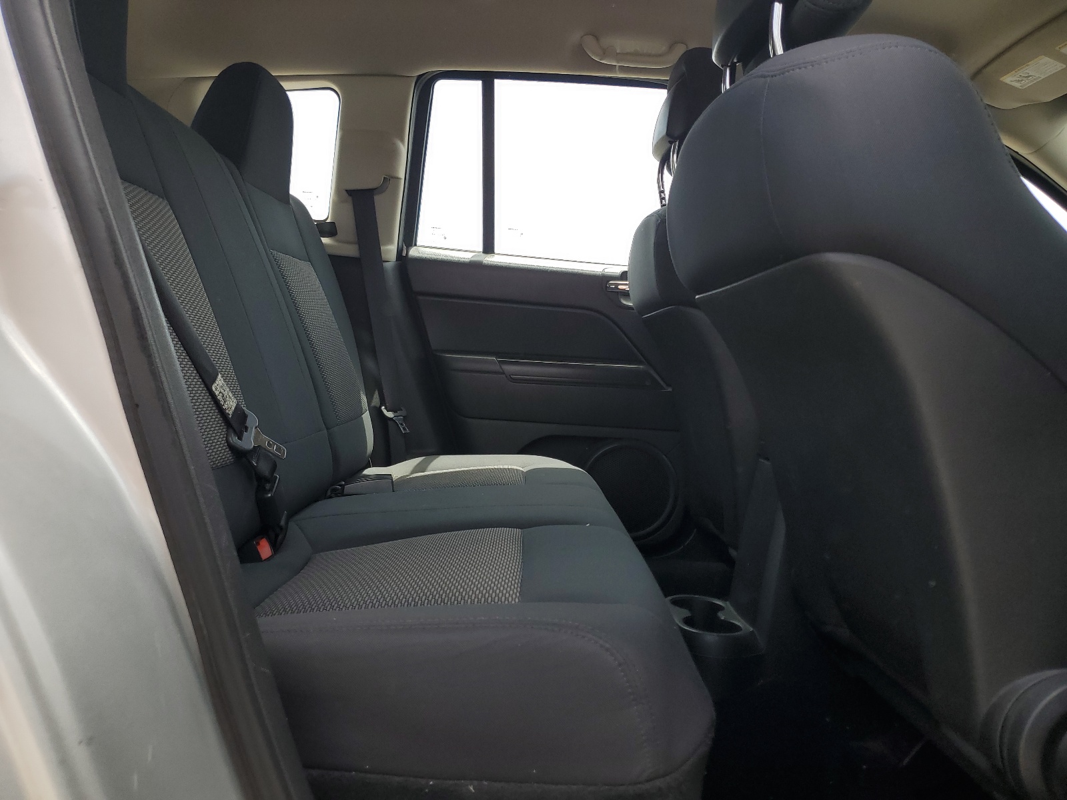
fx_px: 801
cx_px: 534
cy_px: 400
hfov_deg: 67.3
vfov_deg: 53.1
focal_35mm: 26
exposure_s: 1/1000
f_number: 1.5
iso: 50
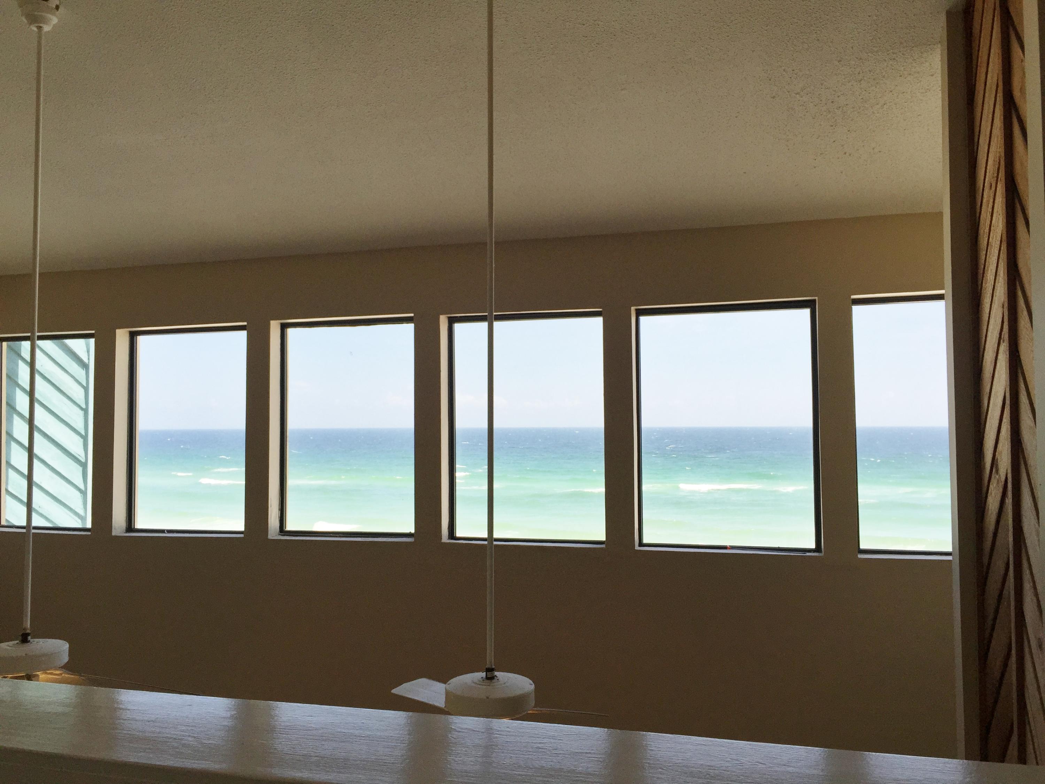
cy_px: 392
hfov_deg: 61.7
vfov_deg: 48.2
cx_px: 522
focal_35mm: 29
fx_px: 875
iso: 32
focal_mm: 4.15
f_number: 2.2
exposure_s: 1/860
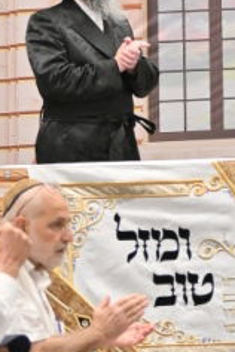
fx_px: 4435
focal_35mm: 453
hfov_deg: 3.0
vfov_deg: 4.5
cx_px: 437
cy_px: -102
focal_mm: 70
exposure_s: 1/160
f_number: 2.8
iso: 125
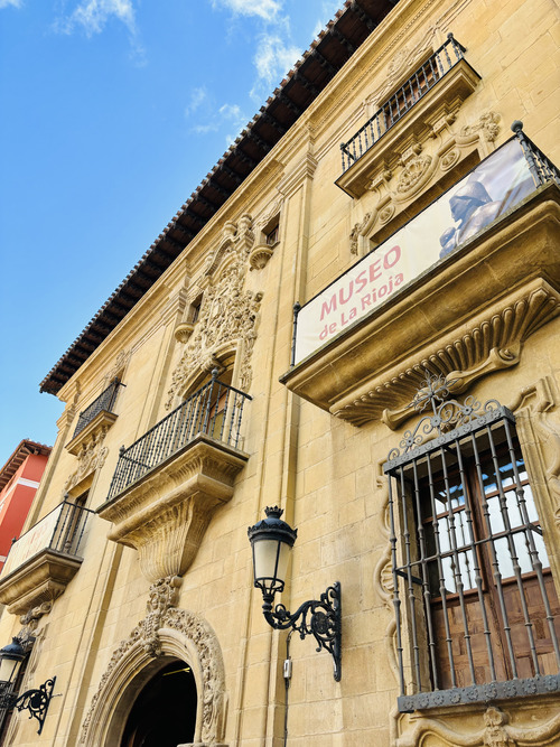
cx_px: 280
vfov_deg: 67.3
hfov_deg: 53.0
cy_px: 374
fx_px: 561
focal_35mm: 26
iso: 50
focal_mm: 5.96
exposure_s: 1/865
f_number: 1.6
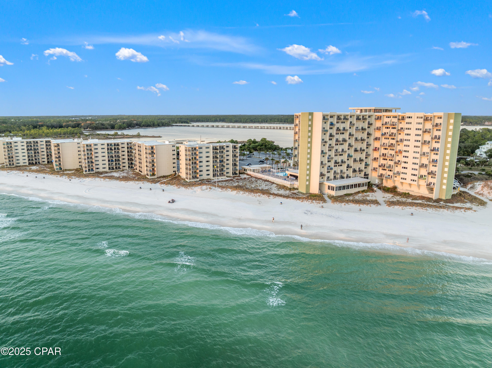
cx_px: 246
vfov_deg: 56.8
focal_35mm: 24
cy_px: 184
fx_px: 341
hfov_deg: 71.6
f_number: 2.8
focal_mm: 12.29
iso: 110
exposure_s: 1/60
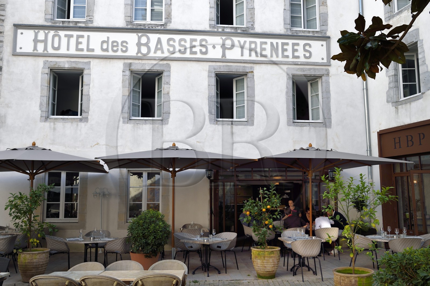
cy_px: 143
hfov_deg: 55.8
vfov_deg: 38.9
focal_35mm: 34
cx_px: 215
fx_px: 406
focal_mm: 34
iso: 200
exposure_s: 1/250
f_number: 7.1
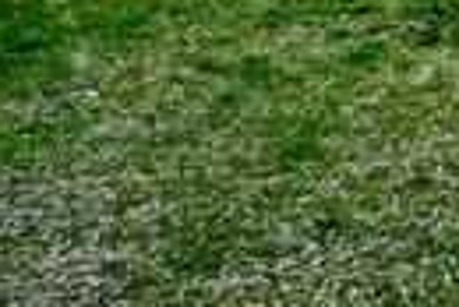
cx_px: 1229
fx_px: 1174
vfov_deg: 14.8
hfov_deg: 13.1
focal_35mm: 92
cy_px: 231
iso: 100
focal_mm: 10
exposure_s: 1/80
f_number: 6.3
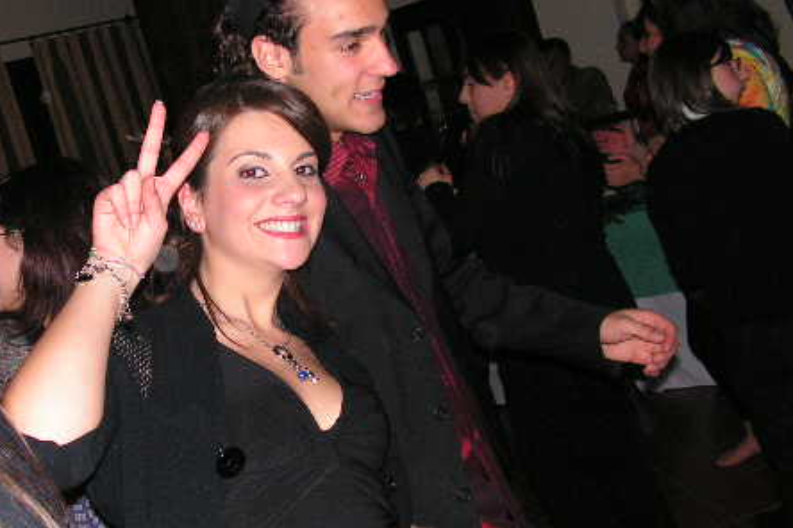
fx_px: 1189
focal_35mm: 54
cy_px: 285
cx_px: 254
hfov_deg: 36.4
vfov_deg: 25.1
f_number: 3.2
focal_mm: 6
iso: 200
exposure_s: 1/40
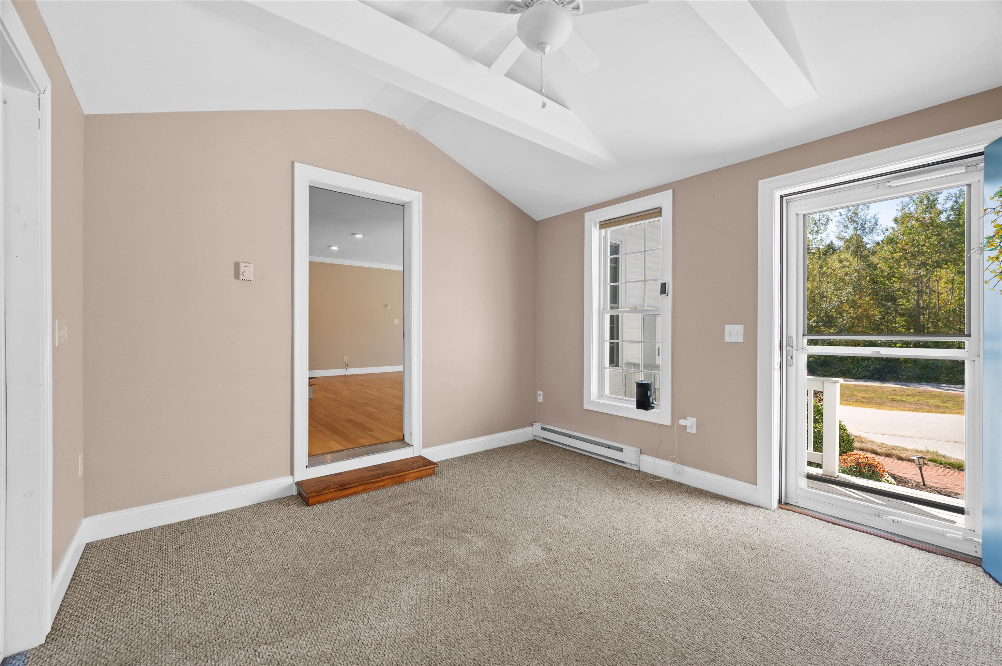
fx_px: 417
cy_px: 333
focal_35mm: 15
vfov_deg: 77.2
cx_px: 501
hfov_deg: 100.4
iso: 250
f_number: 7.1
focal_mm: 15
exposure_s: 1/2.5
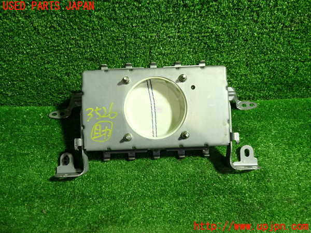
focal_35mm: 30
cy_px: 116
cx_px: 156
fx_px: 270
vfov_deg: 46.8
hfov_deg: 60.0
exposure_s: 1/30
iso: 200
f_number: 2.3
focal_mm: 5.4
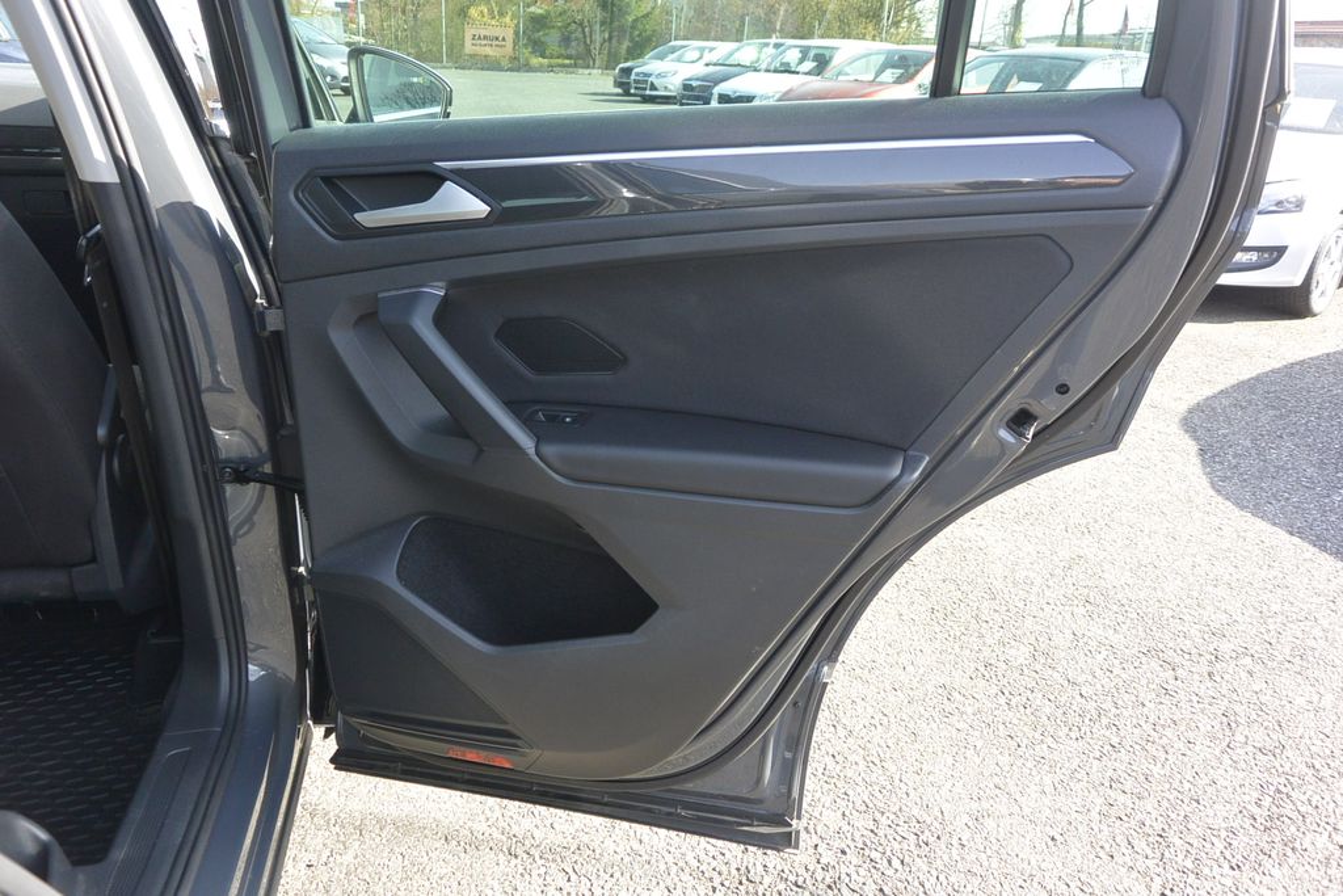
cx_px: 672
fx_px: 1007
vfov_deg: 47.9
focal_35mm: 27
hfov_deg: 67.4
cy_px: 448
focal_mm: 10
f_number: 3.5
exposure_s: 1/200
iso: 200
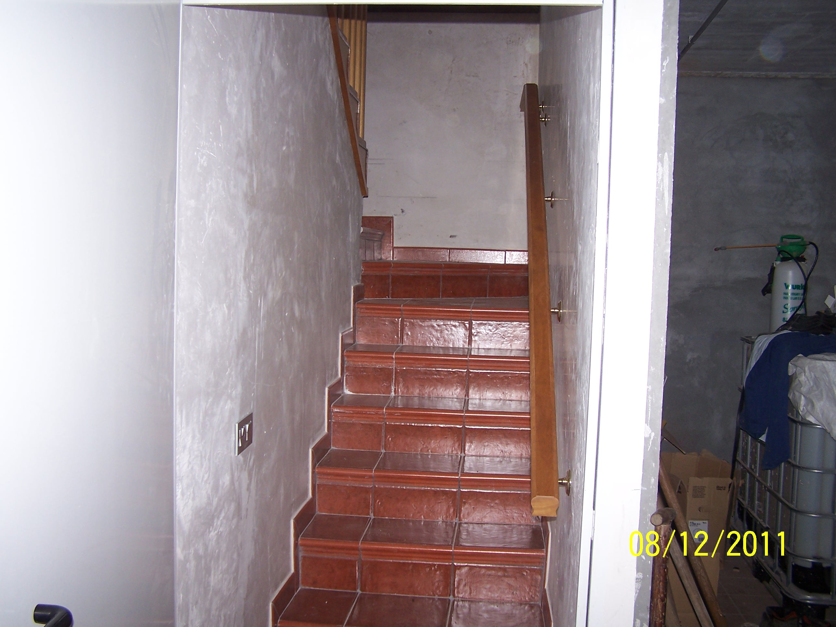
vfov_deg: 37.7
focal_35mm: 38
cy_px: 314
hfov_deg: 49.0
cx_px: 418
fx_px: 918
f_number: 2.8
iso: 80
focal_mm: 6.3
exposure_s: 1/60
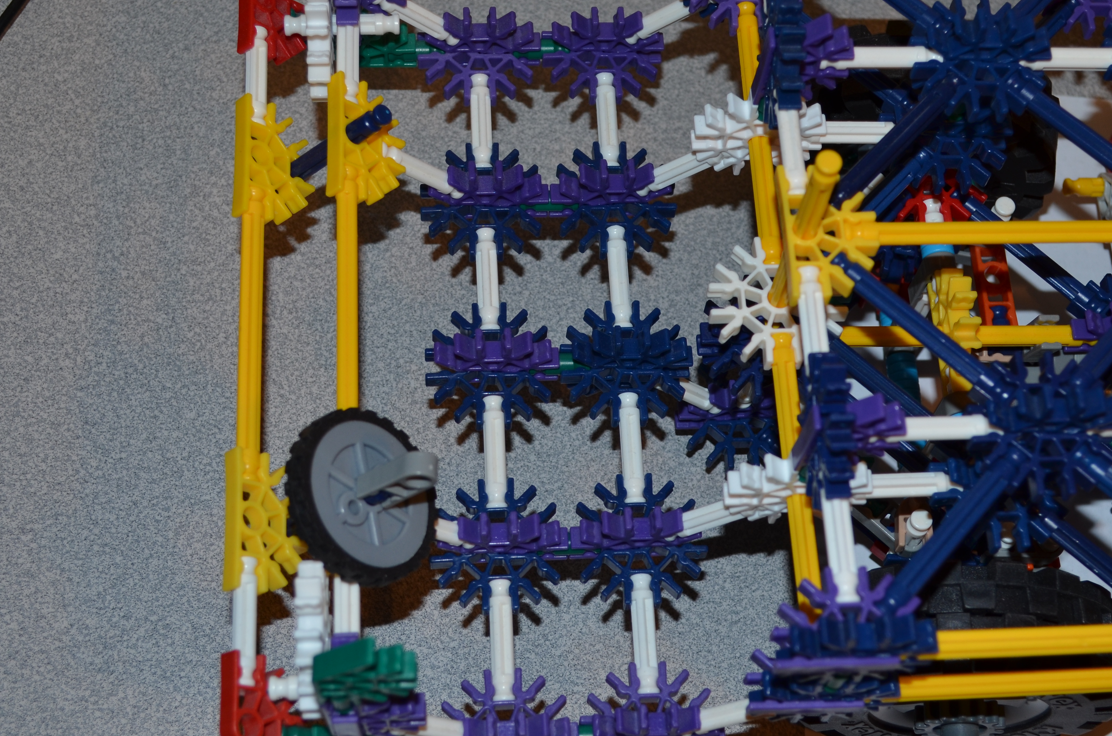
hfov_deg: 32.4
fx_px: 1911
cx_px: 613
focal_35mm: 62
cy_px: 326
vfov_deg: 21.8
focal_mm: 32
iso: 200
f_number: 5.6
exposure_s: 1/30
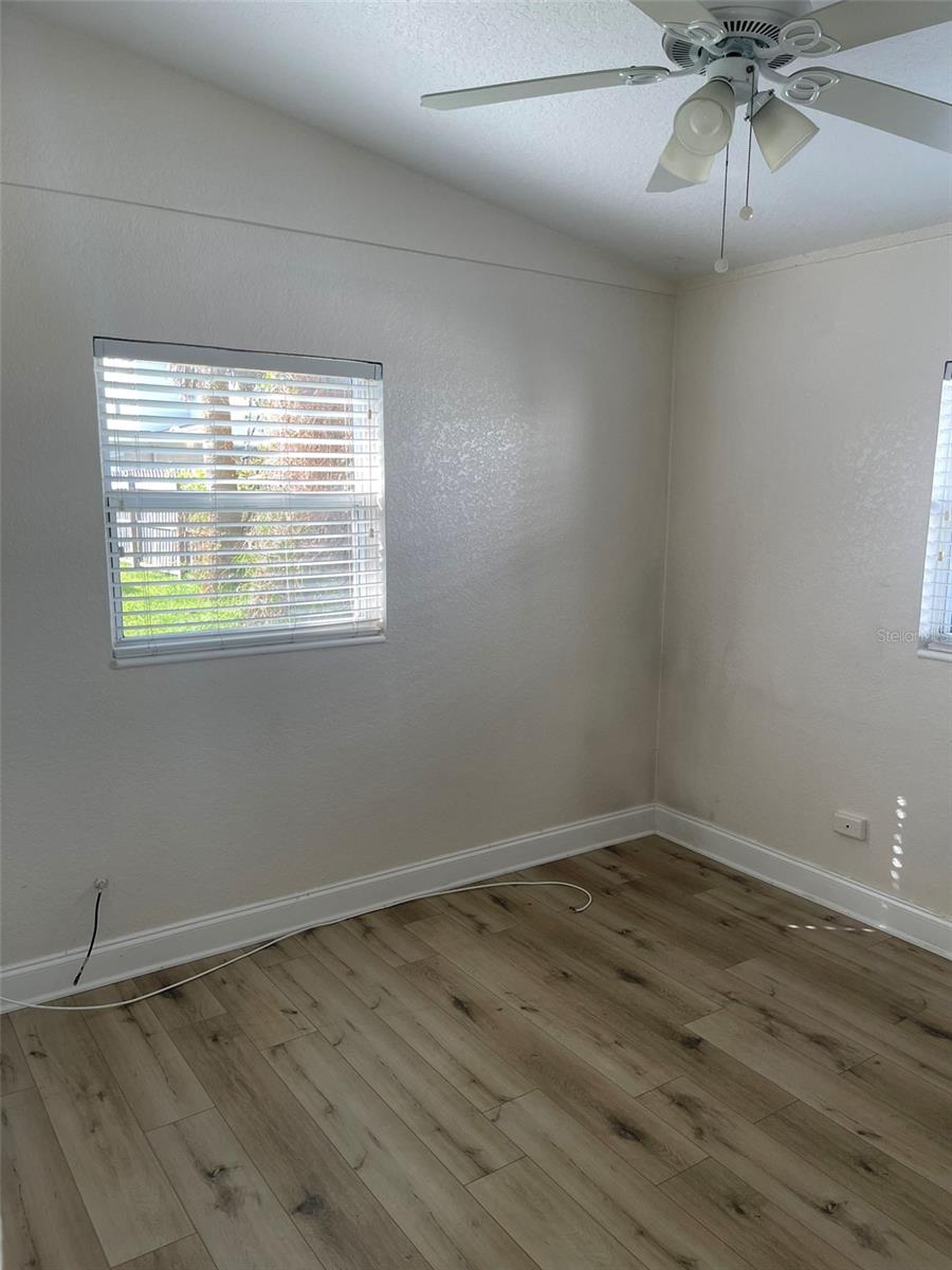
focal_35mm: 25
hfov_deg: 54.9
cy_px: 635
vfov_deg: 69.4
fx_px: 917
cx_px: 476
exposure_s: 1/120
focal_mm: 5.1
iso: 40
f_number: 1.6
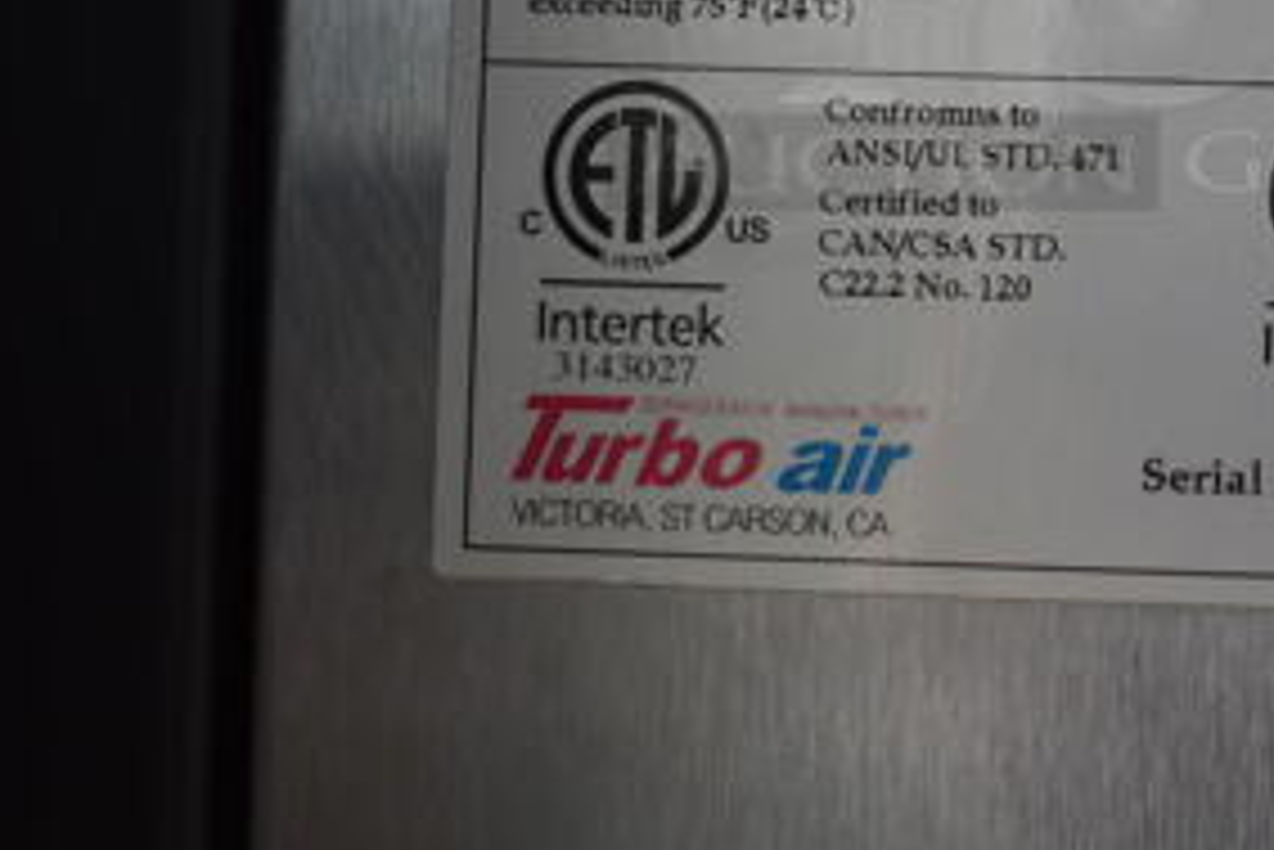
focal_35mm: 113
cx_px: 1107
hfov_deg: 17.8
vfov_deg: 12.0
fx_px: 4004
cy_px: -27
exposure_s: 1/60
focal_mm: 35
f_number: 4.5
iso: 500
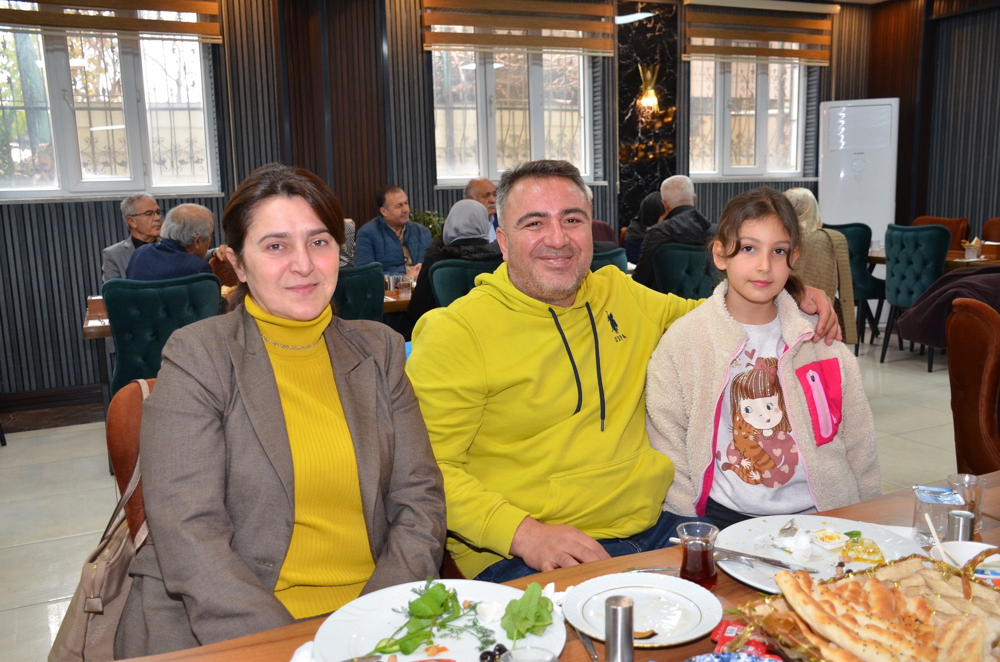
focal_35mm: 33
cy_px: 331
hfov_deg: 57.3
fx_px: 915
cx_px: 500
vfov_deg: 39.8
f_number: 4
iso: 640
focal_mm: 22
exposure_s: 1/60
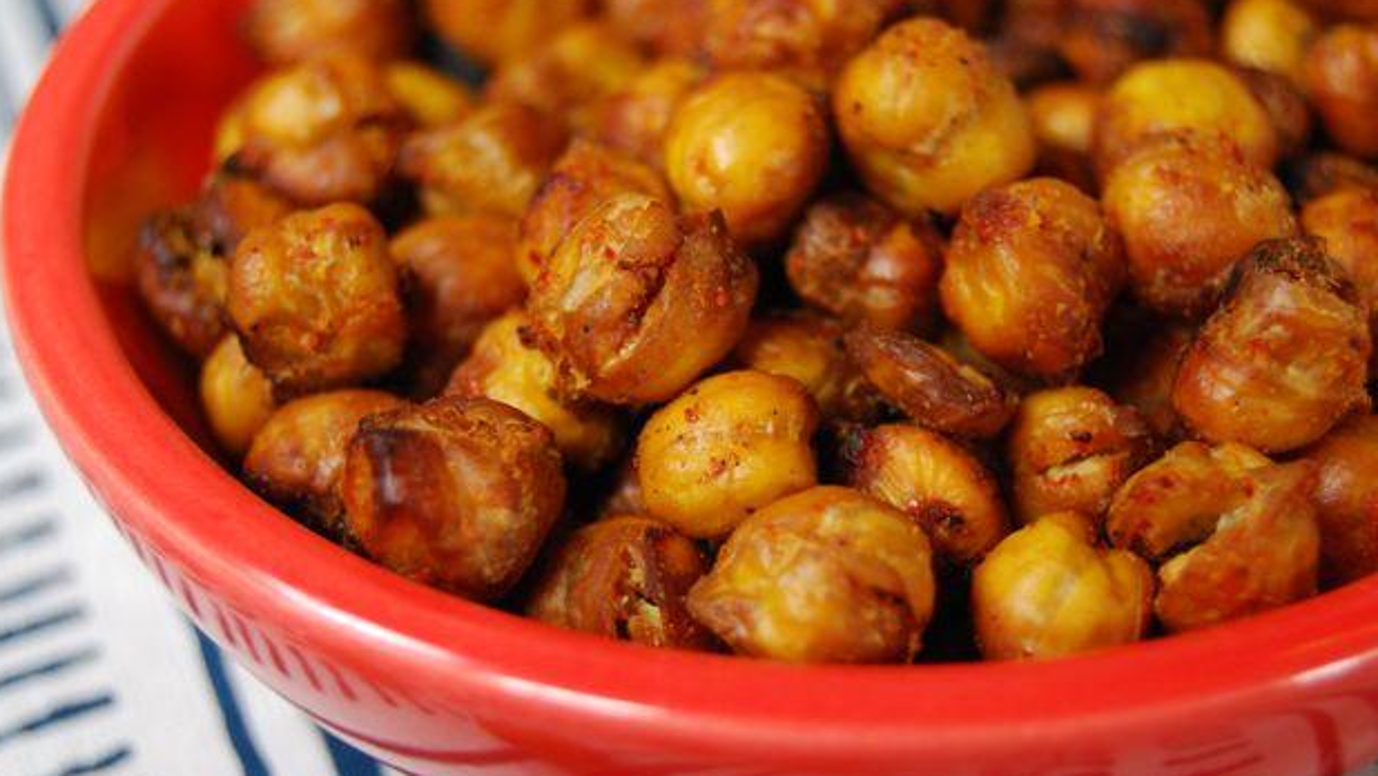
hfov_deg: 23.8
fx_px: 3273
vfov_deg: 13.5
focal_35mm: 90
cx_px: 700
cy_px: 392
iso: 800
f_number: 5.6
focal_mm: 55
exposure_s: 1/200
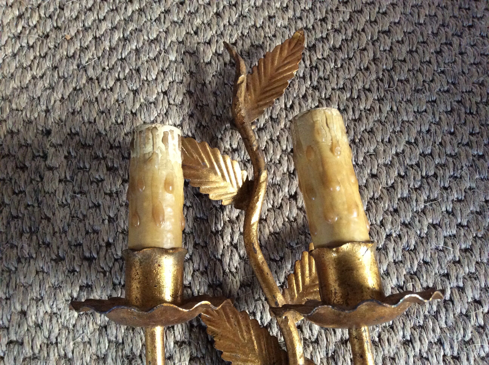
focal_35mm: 32
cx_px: 244
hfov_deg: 56.9
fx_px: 451
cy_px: 182
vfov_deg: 44.1
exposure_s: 1/25
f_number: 2.4
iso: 320
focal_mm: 3.3
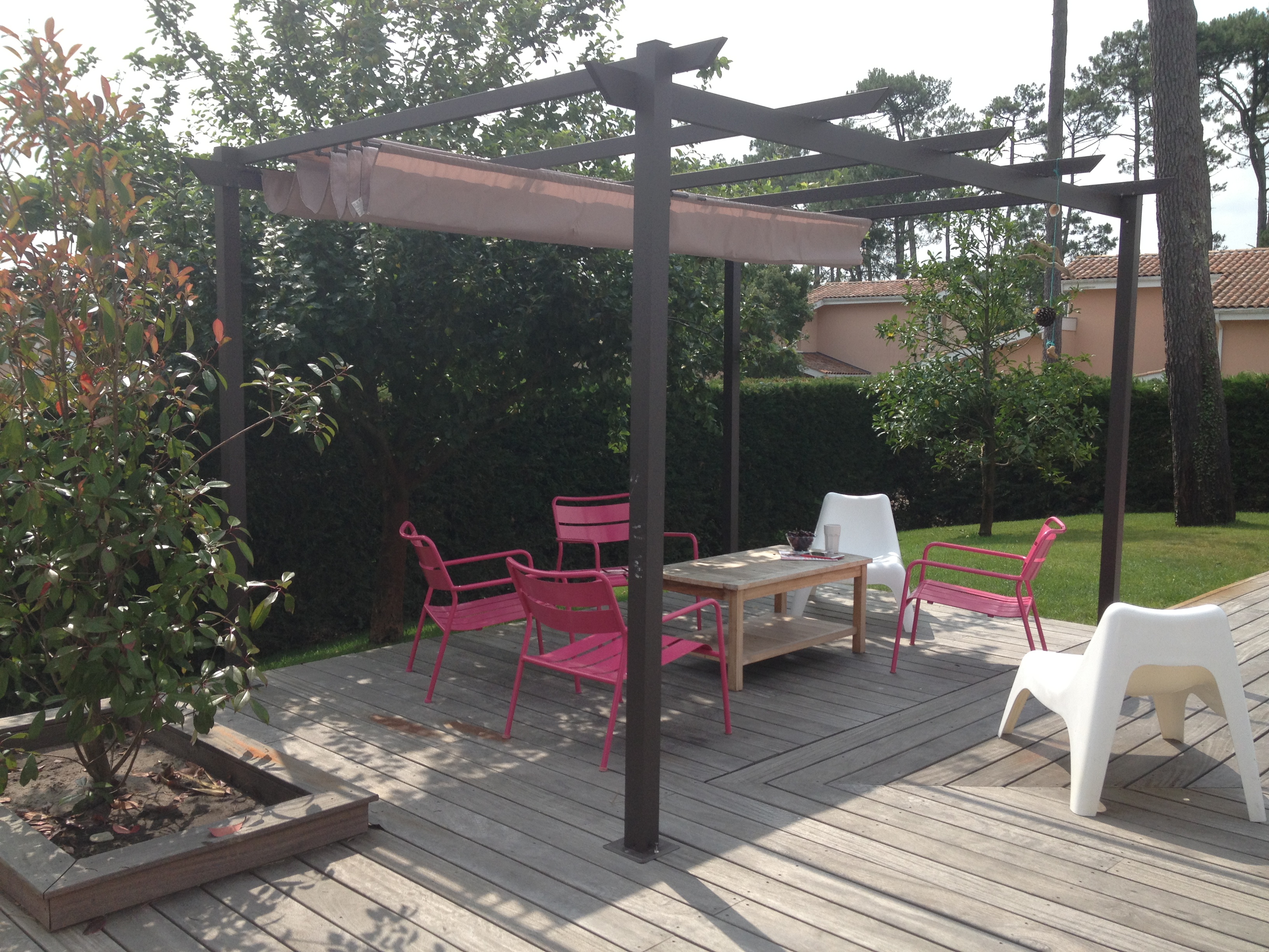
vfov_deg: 40.7
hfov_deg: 52.6
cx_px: 634
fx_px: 1283
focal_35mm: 35
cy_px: 476
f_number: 2.4
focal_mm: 4.28
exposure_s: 1/1346
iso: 50
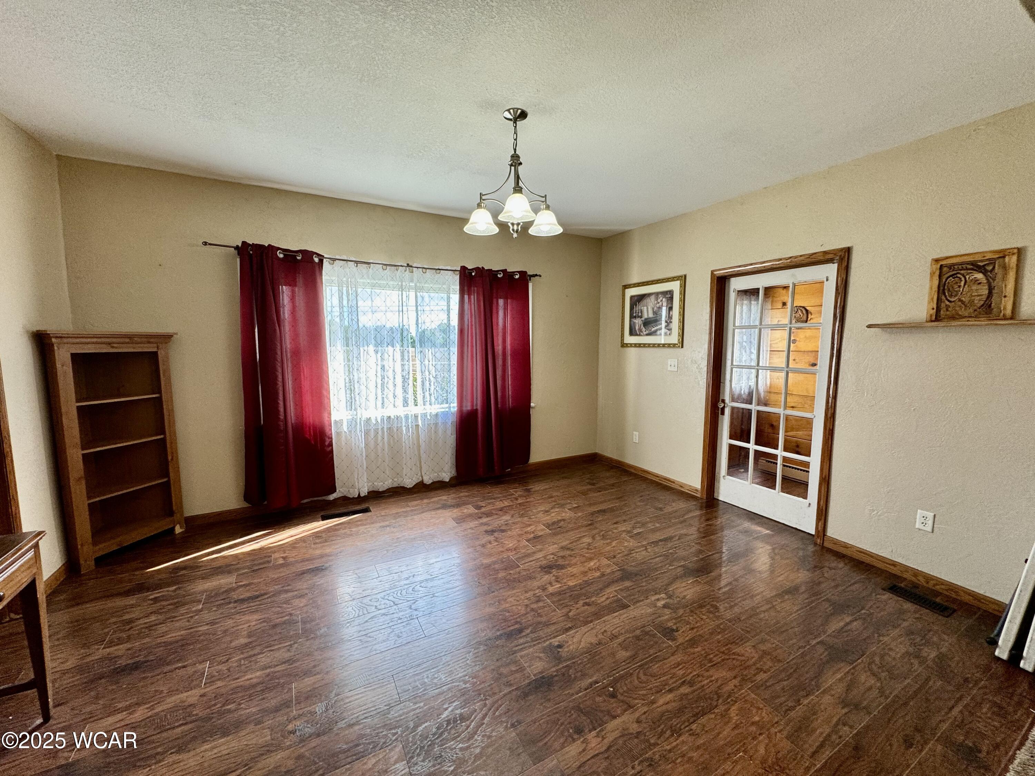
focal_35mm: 14
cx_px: 518
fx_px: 419
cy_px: 388
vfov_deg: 85.7
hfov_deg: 102.1
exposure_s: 1/120
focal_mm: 2.22
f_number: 2.2
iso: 100
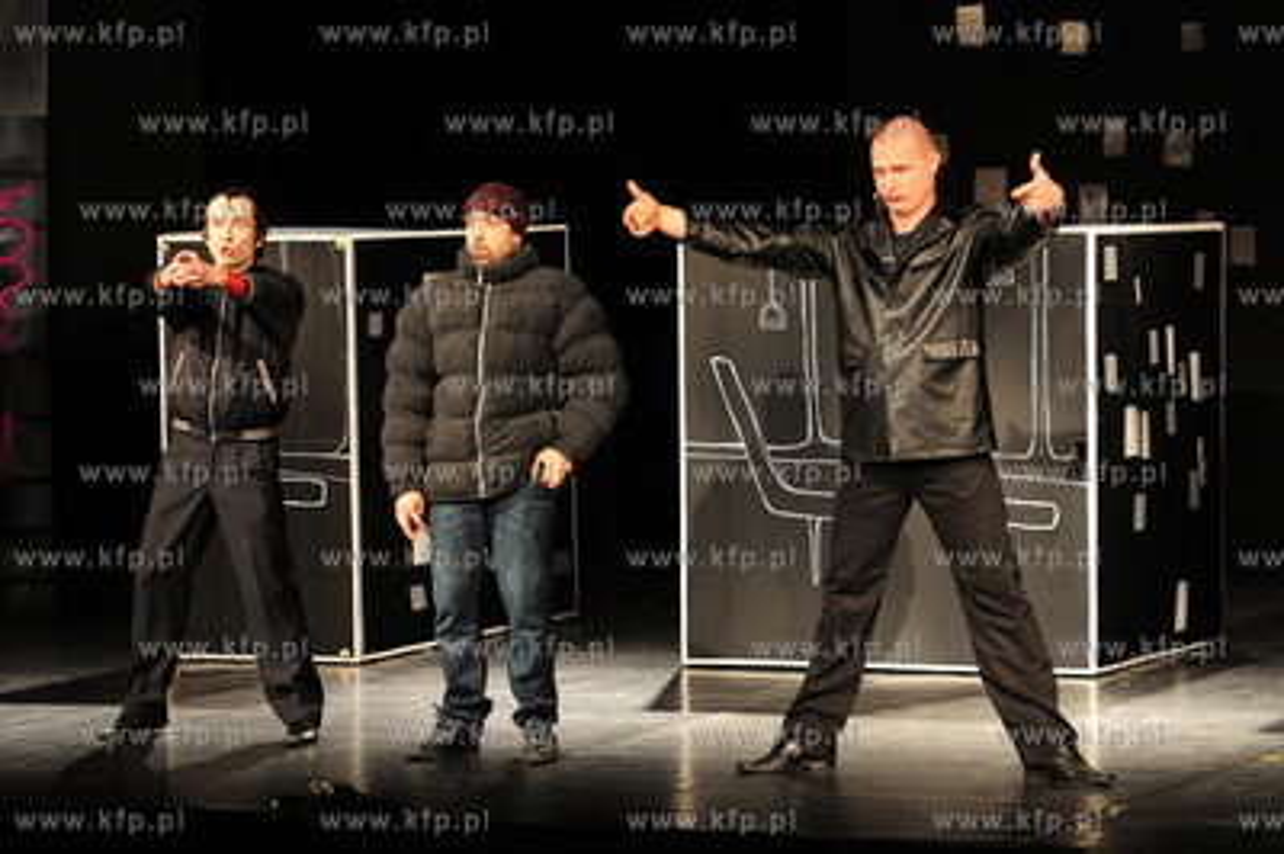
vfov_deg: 9.1
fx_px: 5345
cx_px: 642
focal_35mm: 150
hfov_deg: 13.7
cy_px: 427
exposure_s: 1/50
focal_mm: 100
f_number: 5
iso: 640
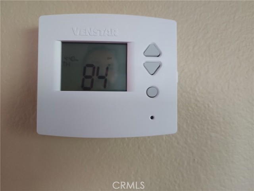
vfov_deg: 58.9
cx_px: 127
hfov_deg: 73.9
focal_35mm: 23
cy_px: 96
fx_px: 169
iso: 250
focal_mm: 6.4
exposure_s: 1/40
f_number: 1.8
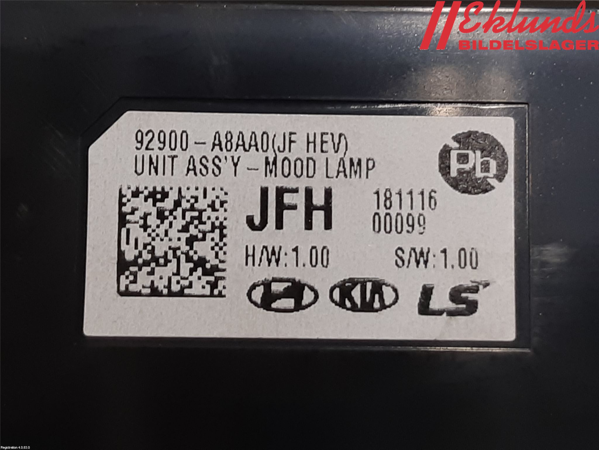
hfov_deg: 67.3
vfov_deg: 53.1
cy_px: 225
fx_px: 450
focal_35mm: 26
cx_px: 300
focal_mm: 3.93
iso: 100
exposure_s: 1/50
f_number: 1.7
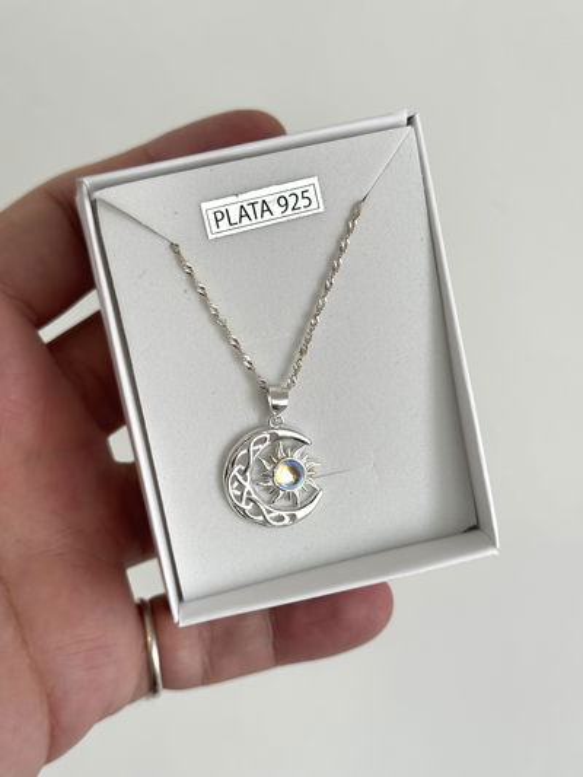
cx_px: 292
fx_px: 1077
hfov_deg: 30.3
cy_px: 388
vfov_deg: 39.6
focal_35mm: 48
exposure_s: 1/193
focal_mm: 6.76
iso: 64
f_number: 1.78
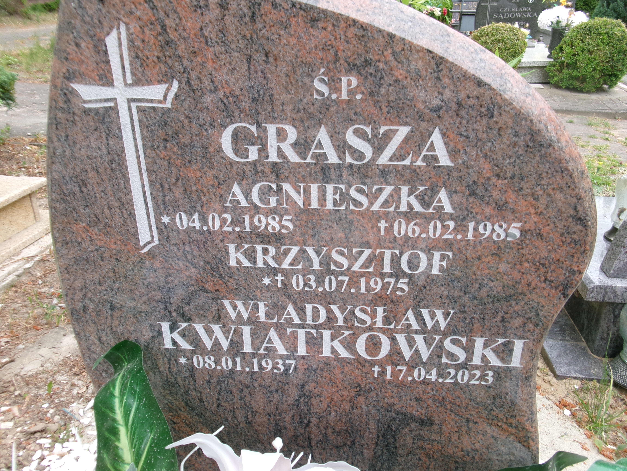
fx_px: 507
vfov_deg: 49.7
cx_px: 314
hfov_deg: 63.4
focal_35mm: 28
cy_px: 236
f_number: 3.9
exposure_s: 1/75
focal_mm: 5.1
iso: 100
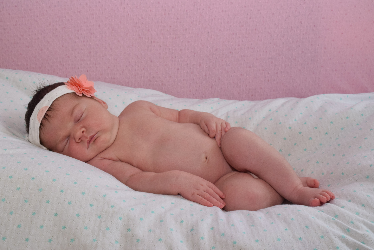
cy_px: 125
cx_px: 187
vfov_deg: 28.9
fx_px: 483
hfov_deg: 42.3
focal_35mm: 46
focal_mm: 31
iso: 1000
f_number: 14
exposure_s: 1/200
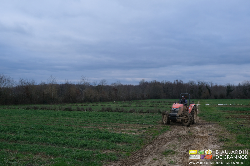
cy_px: 83
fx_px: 229
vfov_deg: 40.0
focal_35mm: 33
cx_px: 125
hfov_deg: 57.2
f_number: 5.6
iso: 320
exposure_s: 1/200
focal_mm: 22.3
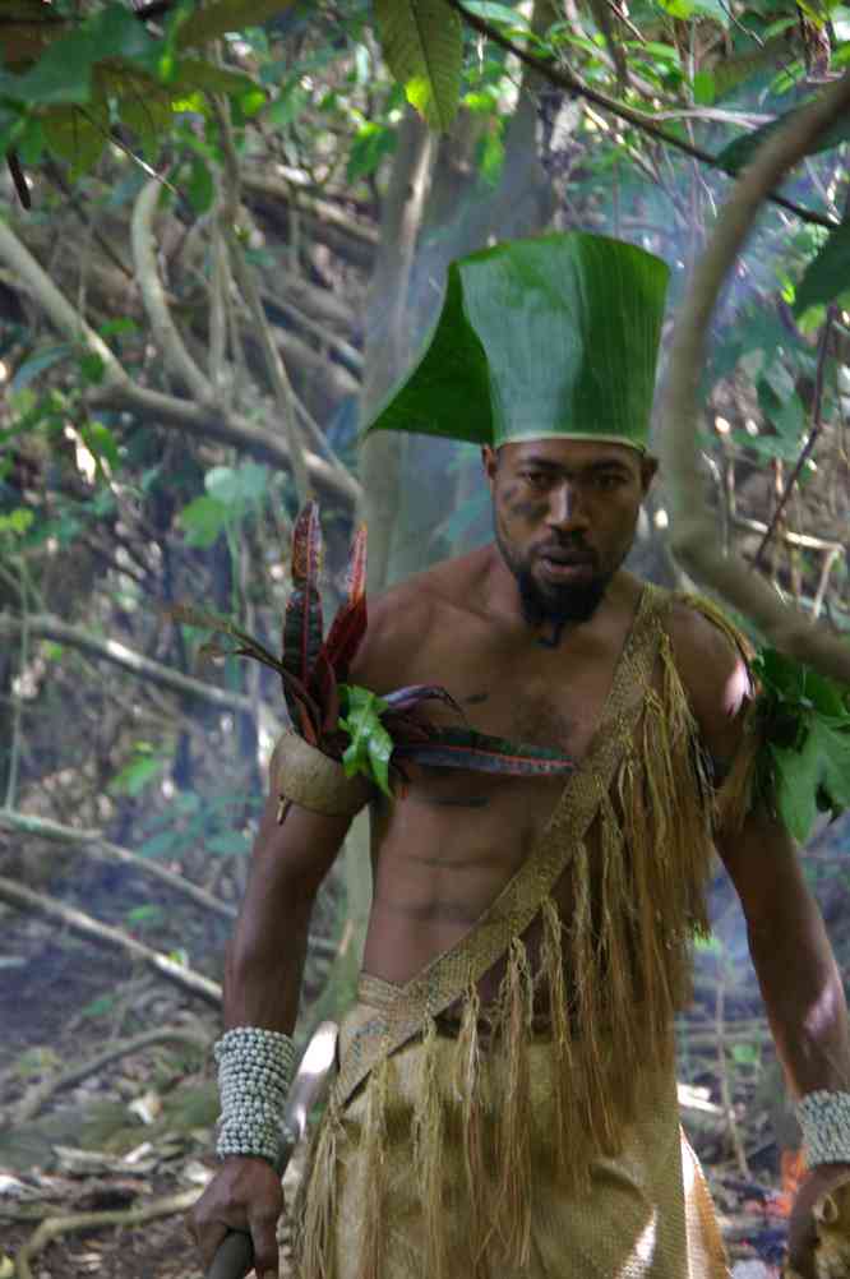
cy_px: 640
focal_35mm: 150
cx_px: 425
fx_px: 5323
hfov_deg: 9.1
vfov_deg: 13.7
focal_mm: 100
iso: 800
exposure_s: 1/15
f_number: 5.6
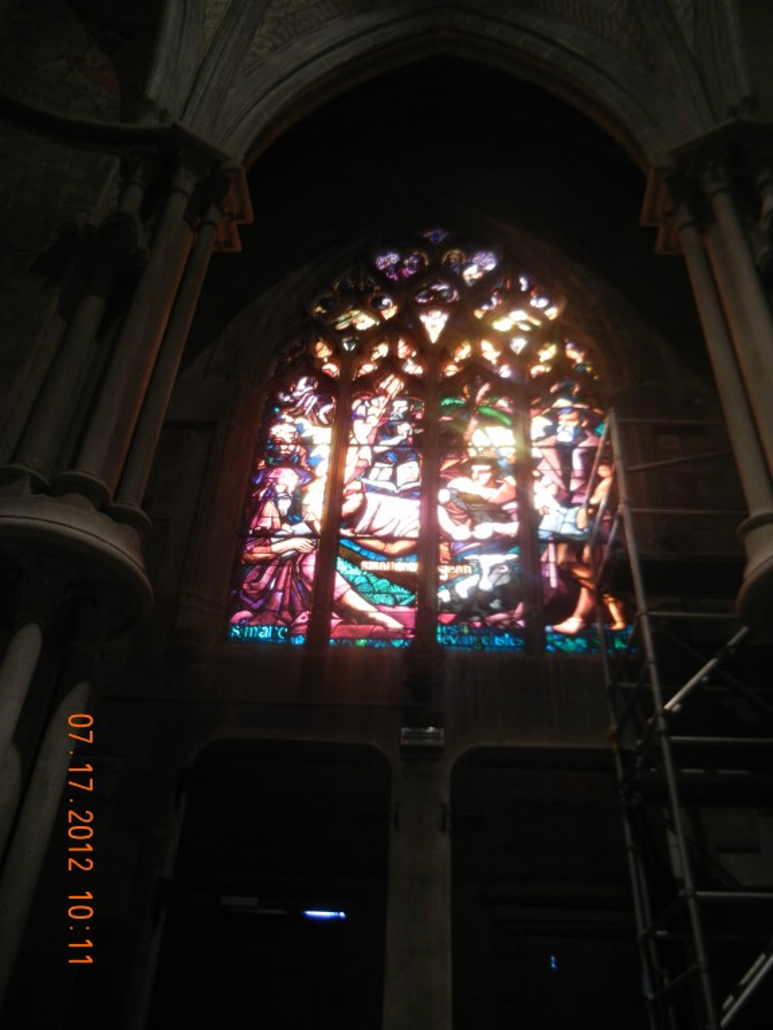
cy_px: 515
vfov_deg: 60.0
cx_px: 386
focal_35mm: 30
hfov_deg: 46.8
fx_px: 893
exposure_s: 1/26.8
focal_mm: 5.4
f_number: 3.5
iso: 400
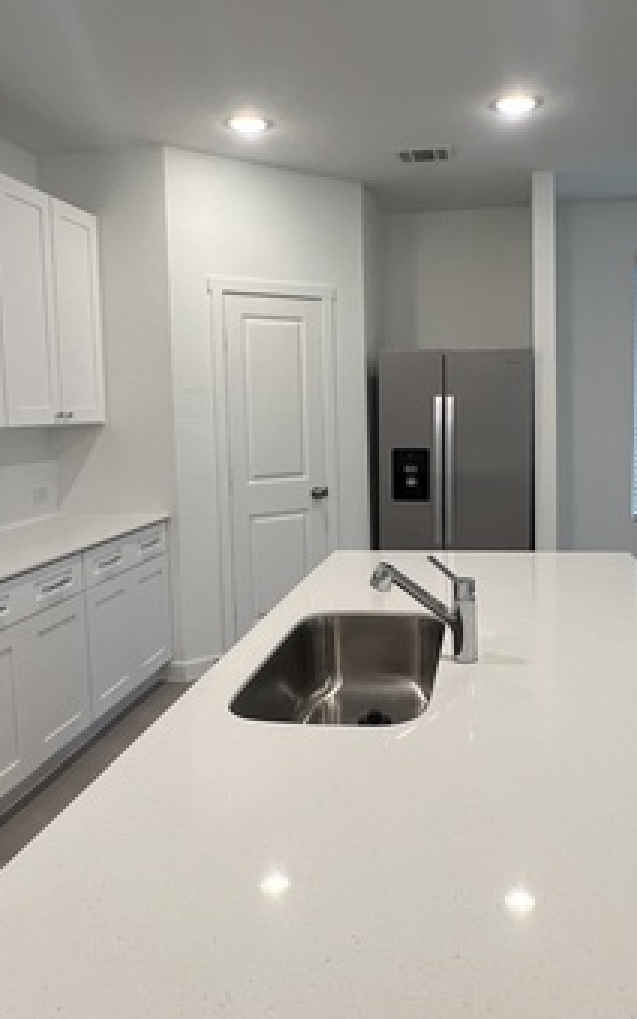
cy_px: 478
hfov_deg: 47.4
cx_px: 370
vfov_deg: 70.3
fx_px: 722
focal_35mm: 26
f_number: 1.8
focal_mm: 1.57
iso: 160
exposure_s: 1/120
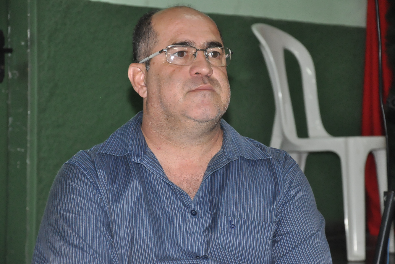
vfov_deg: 10.1
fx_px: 1492
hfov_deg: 15.1
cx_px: 199
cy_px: 132
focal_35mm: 136
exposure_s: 1/60
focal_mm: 90
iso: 2000
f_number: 5.6
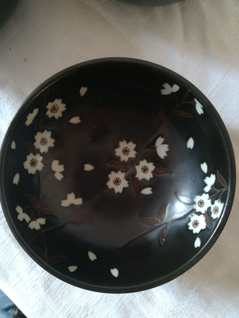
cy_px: 159
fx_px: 239
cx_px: 120
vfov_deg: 67.3
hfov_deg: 53.1
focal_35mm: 26
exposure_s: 1/33.3
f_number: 2.2
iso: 200
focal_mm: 3.83
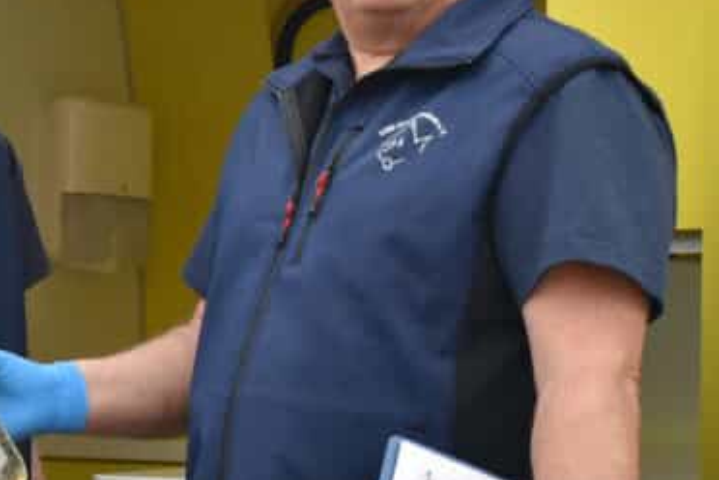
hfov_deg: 15.0
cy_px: 330
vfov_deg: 10.4
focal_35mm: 132
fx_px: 2636
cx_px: -131
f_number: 5.6
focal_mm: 32
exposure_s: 1/250
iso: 320
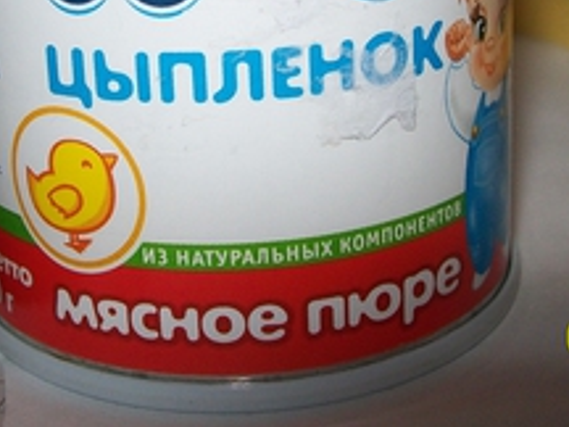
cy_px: -8
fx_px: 1233
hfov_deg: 26.0
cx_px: 237
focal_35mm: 75
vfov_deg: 19.1
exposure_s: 1/30
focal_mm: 6
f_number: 2.7
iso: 80
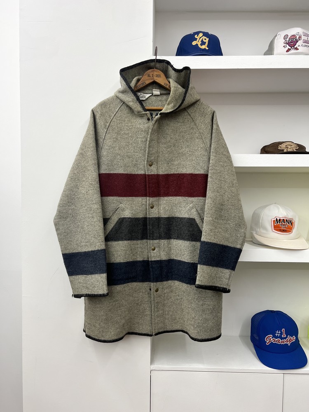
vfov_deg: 67.3
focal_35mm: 26
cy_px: 206
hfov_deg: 53.1
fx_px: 309
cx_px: 154
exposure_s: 1/120
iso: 80
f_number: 1.5
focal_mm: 5.7
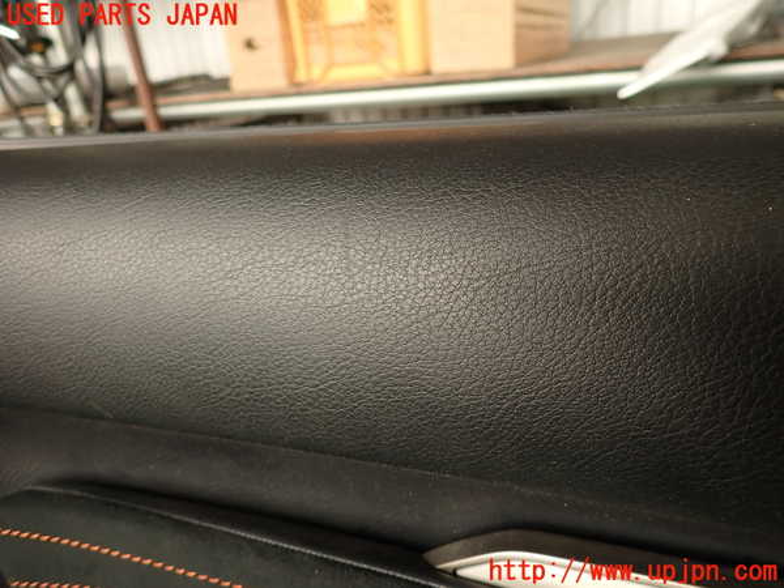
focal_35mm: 25
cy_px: 294
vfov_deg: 54.9
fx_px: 566
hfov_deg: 69.4
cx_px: 392
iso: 125
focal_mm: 4.5
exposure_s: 1/60
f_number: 2
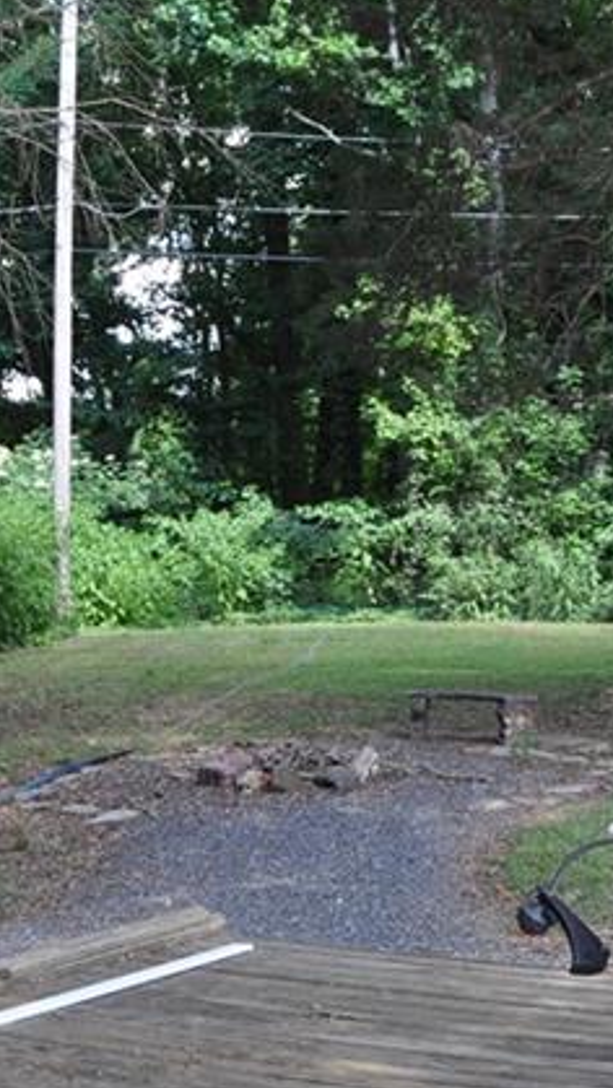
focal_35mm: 69
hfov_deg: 17.3
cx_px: 496
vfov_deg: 30.5
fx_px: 1992
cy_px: 489
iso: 400
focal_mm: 18
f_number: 5.6
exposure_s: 1/125
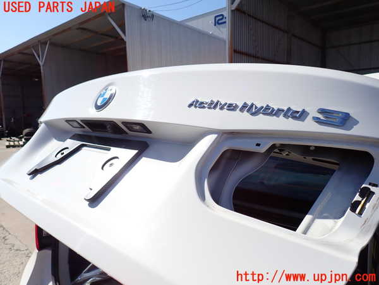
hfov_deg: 69.4
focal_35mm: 25
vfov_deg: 54.9
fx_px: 274
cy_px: 142
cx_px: 190
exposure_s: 1/200
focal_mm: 4.5
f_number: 8
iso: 100
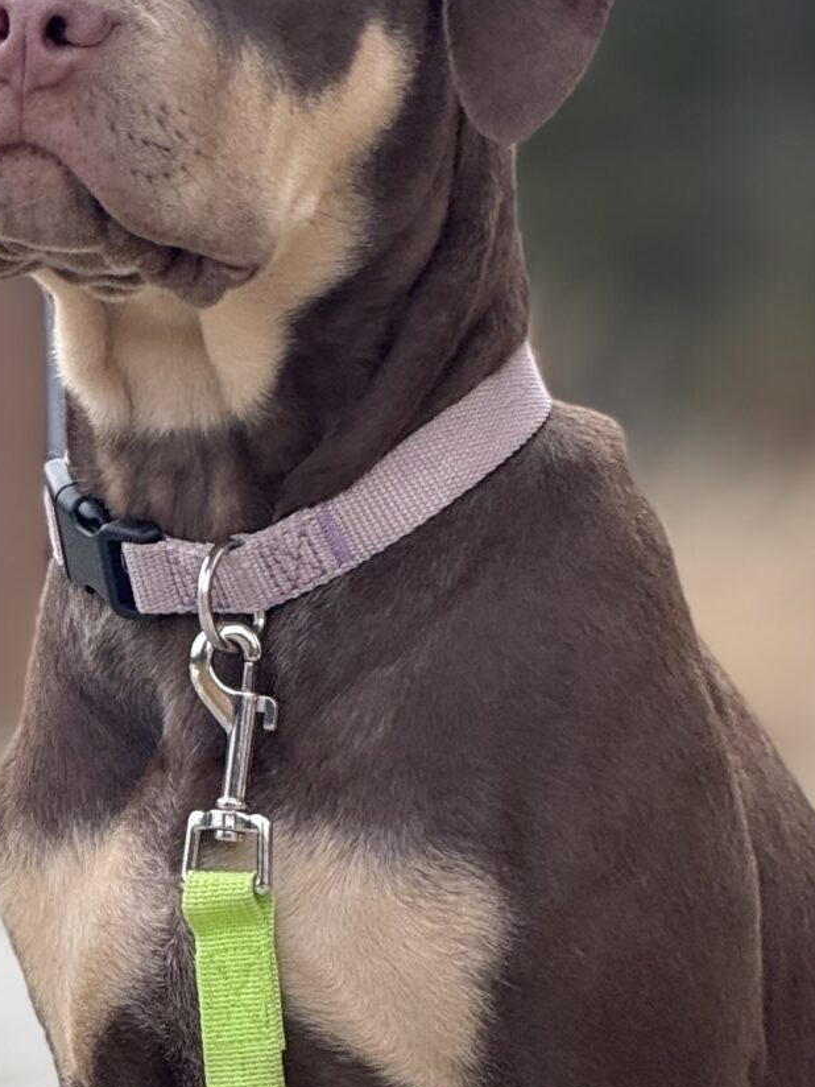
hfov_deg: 4.0
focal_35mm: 373
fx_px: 11709
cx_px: 426
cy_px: 810
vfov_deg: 5.3
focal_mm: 15.66
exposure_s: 1/102
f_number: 2.8
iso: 64
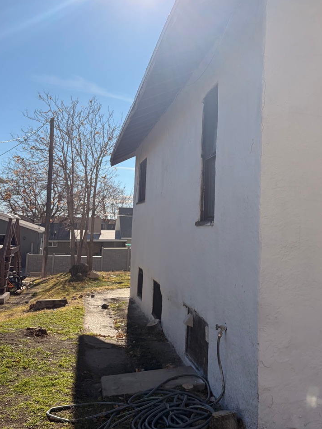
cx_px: 233
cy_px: 180
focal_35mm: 42
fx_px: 521
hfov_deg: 33.8
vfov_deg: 44.6
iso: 64
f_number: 1.6
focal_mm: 5.96
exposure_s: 1/5814
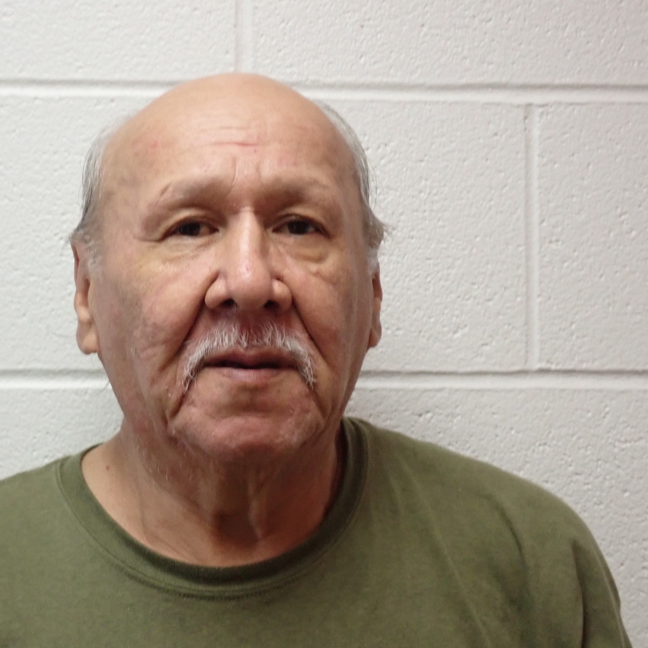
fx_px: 2054
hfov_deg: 17.9
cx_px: 232
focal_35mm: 97
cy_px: 325
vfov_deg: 17.9
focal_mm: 14.62
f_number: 4.3
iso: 800
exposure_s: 1/40
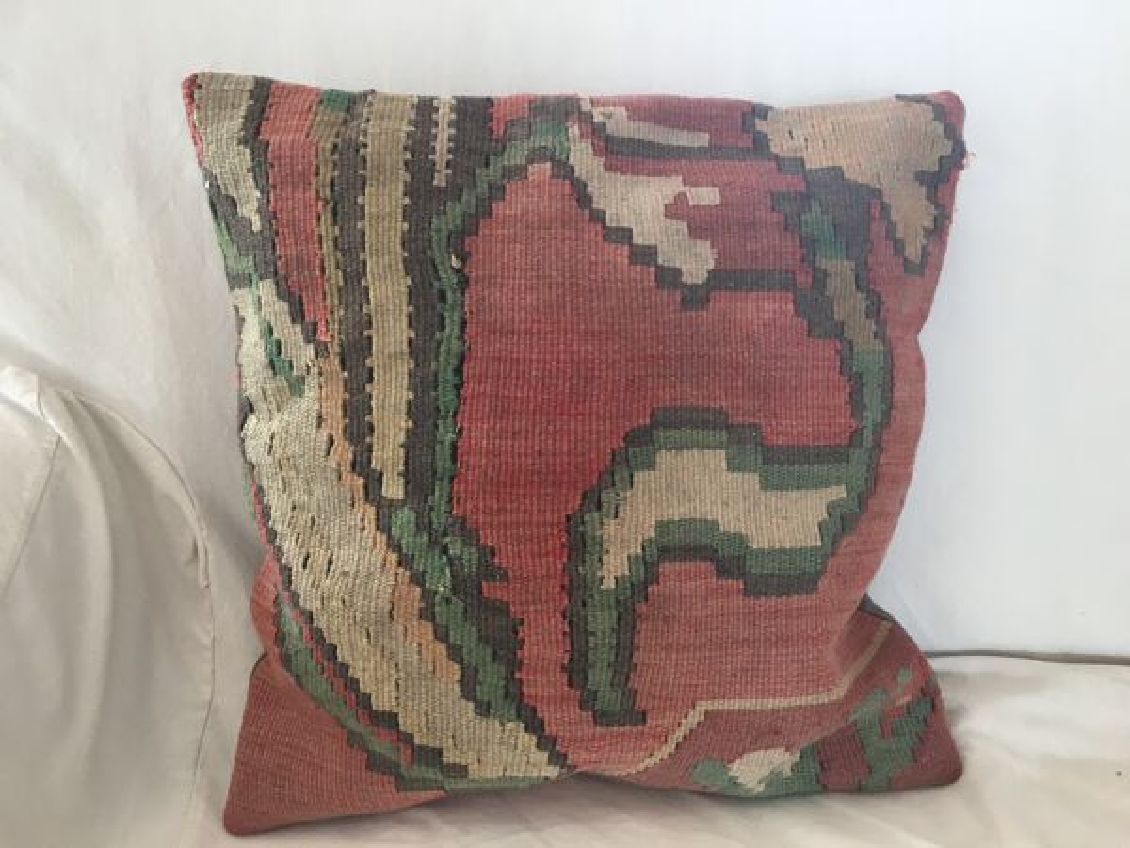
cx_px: 565
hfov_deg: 61.7
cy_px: 424
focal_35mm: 29
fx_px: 947
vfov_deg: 48.2
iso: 50
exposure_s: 1/33
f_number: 2.2
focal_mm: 4.15
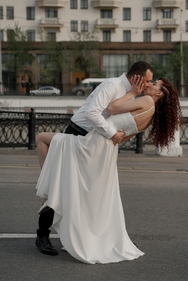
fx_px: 541
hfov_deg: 19.7
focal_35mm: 69
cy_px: 122
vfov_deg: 29.2
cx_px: 120
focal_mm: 53
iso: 160
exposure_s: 1/3200
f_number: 2.8
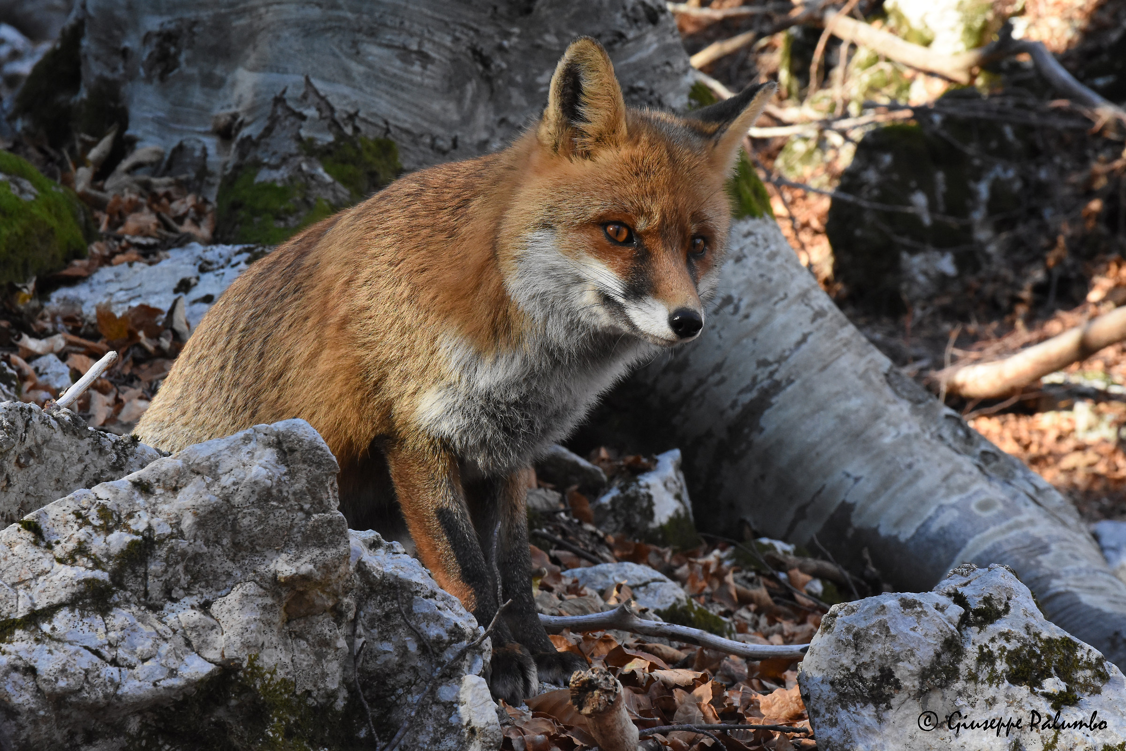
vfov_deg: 13.0
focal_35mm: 105
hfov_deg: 19.5
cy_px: 376
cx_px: 563
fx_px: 3284
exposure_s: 1/125
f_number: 11
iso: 2800
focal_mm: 70
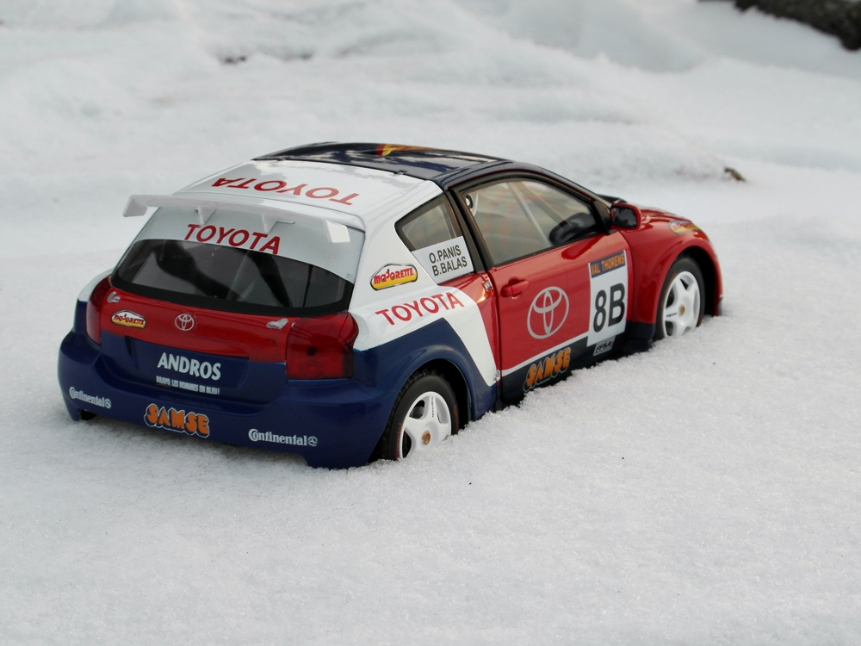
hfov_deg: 22.3
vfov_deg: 16.8
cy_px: 323
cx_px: 430
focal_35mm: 88
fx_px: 2189
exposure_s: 1/90
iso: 80
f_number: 5
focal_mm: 14.3
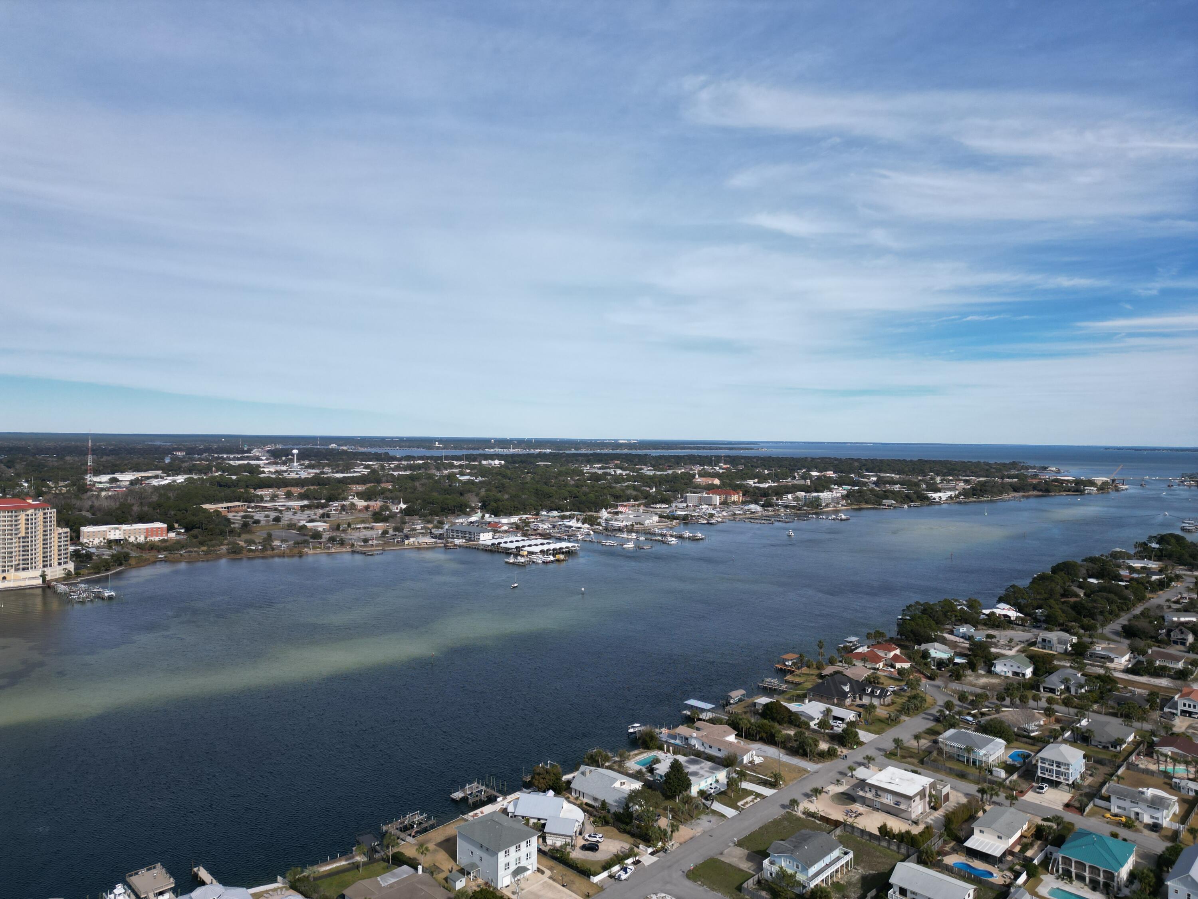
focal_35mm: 24
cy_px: 450
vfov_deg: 56.8
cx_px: 599
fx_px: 831
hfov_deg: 71.6
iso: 110
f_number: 1.7
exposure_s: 1/4000
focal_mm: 6.72
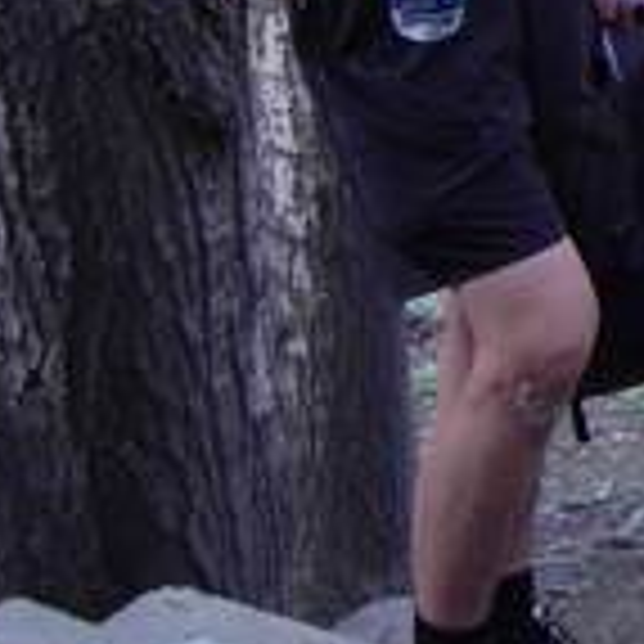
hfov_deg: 16.0
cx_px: 1099
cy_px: -144
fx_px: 2000
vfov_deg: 17.4
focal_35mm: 95
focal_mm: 6
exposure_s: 1/40
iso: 120
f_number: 2.8
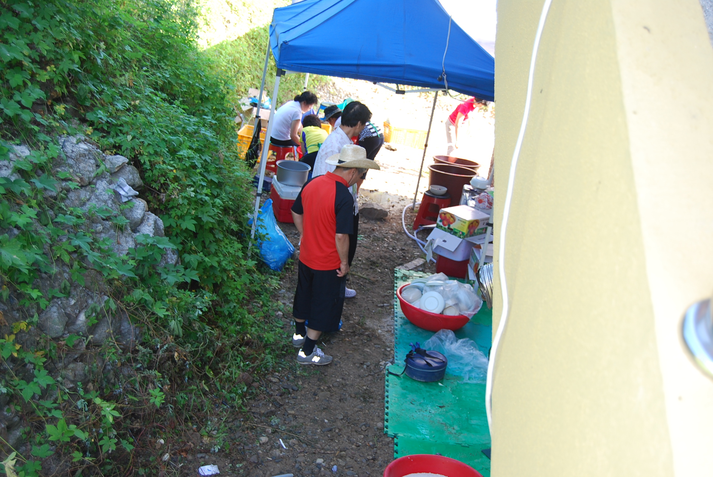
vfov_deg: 29.9
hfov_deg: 43.6
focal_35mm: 45
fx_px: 892
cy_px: 238
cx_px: 356
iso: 200
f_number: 4.2
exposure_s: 1/60
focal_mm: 30
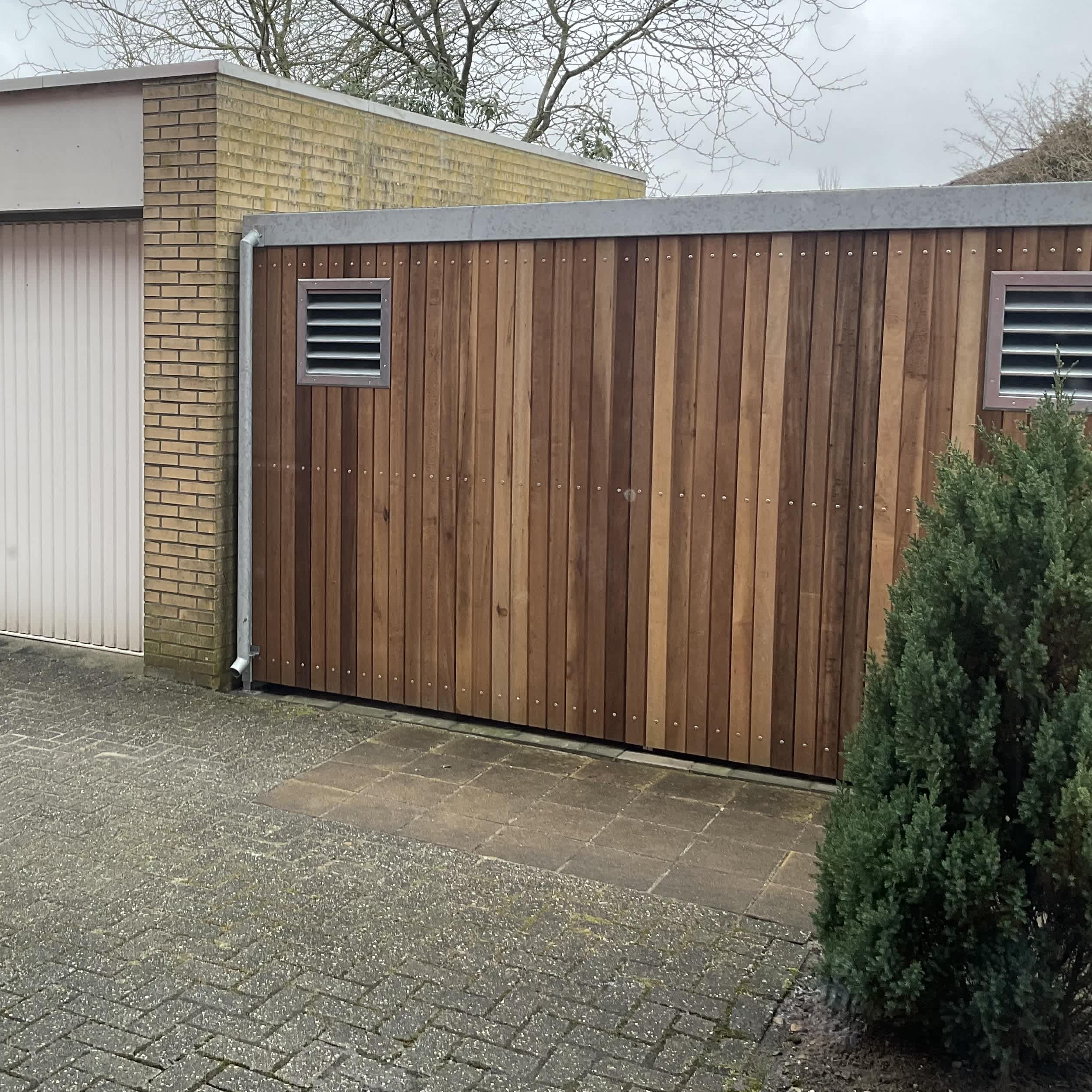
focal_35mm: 41
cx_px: 302
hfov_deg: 40.0
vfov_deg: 40.8
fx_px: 1463
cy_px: 450
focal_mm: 3
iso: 25
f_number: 1.8
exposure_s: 1/122
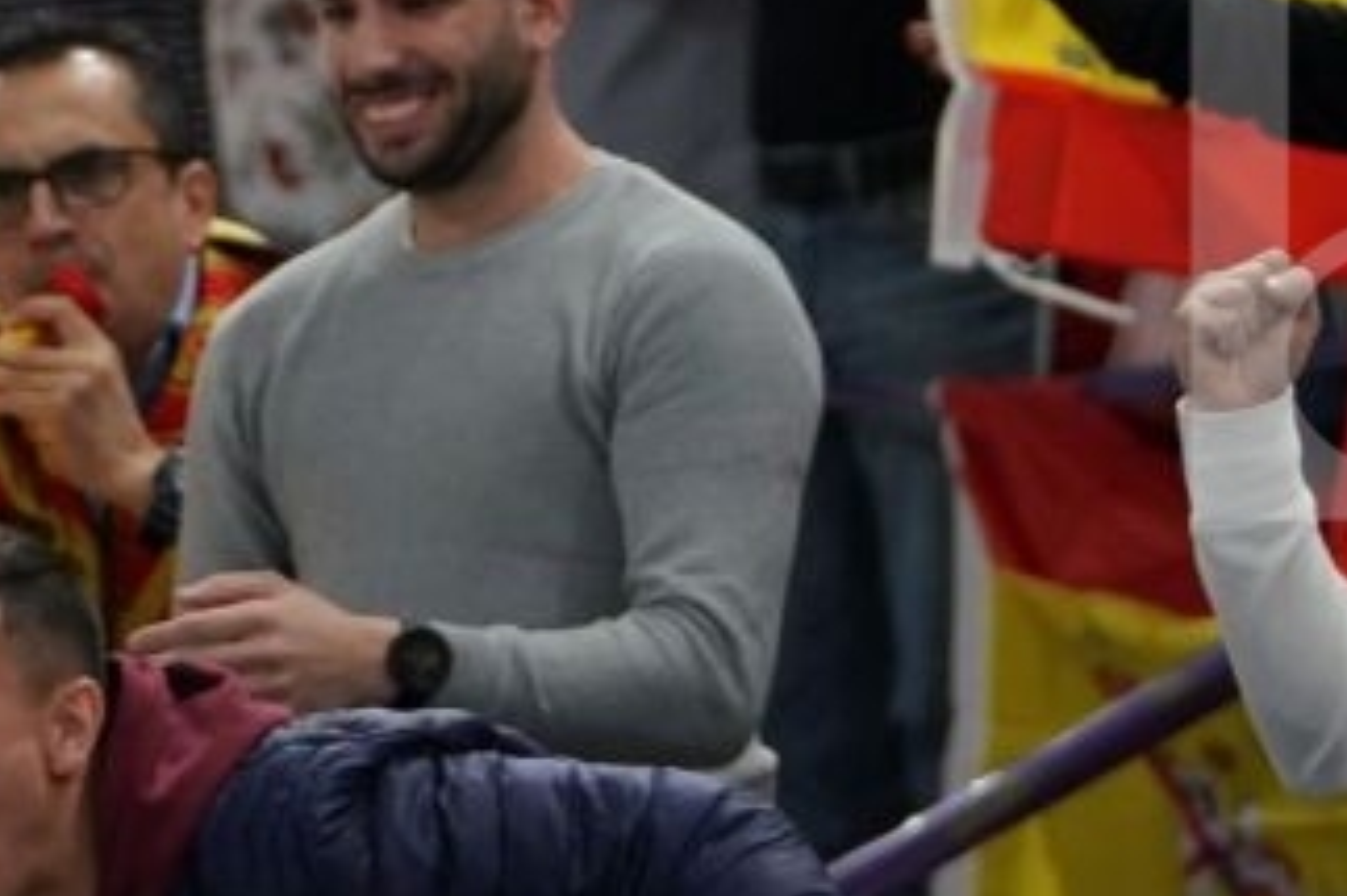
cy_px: 142
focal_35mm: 664
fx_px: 24831
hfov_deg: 3.1
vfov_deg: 2.1
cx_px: 167
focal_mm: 119
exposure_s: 1/500
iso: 640
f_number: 2.8
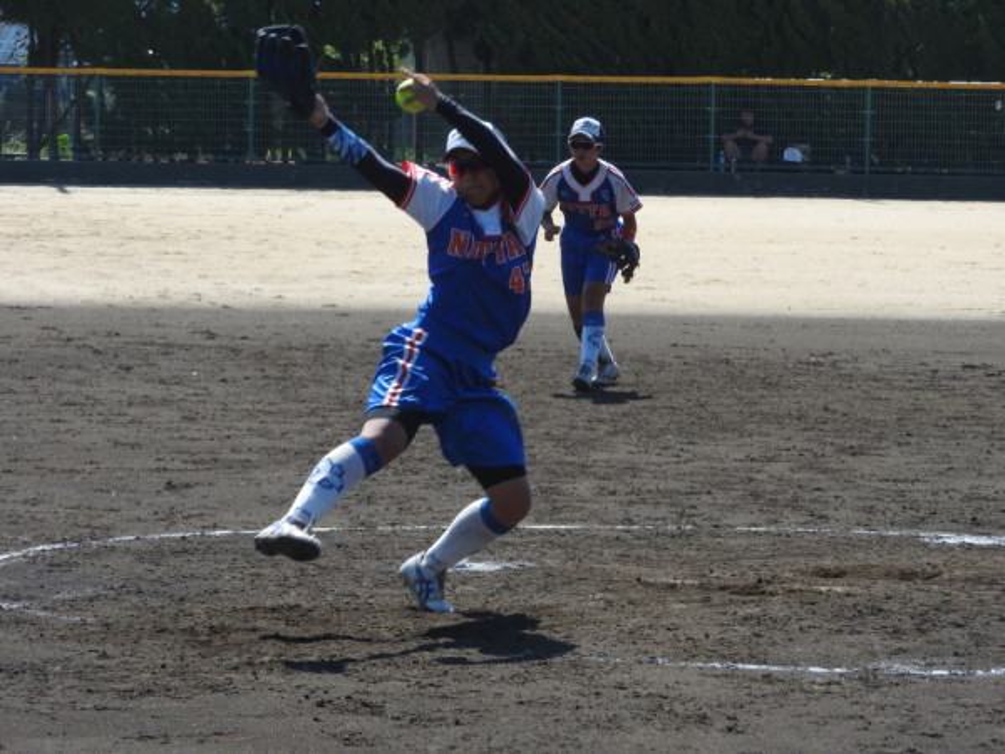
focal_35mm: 200
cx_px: 502
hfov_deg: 9.9
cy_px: 377
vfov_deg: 7.4
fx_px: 5807
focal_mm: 35.8
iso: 100
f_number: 5.3
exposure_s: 1/400
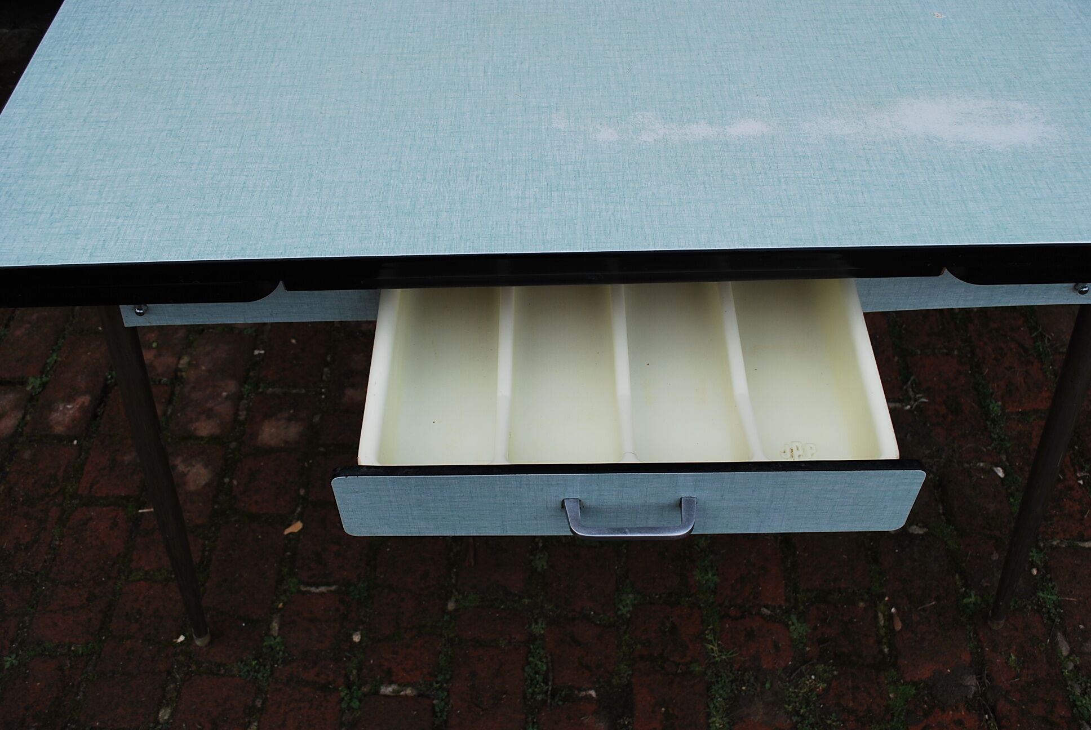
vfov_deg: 40.1
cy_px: 365
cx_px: 546
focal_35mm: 33
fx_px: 1001
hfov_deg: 57.2
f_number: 5.6
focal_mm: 22
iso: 125
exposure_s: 1/125
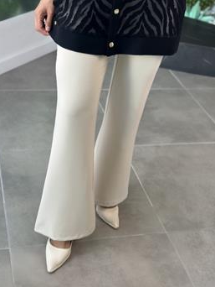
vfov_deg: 33.1
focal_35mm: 58
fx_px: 480
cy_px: 119
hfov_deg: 25.2
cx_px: 95
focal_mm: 6.86
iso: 80
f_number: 1.78
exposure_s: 1/217
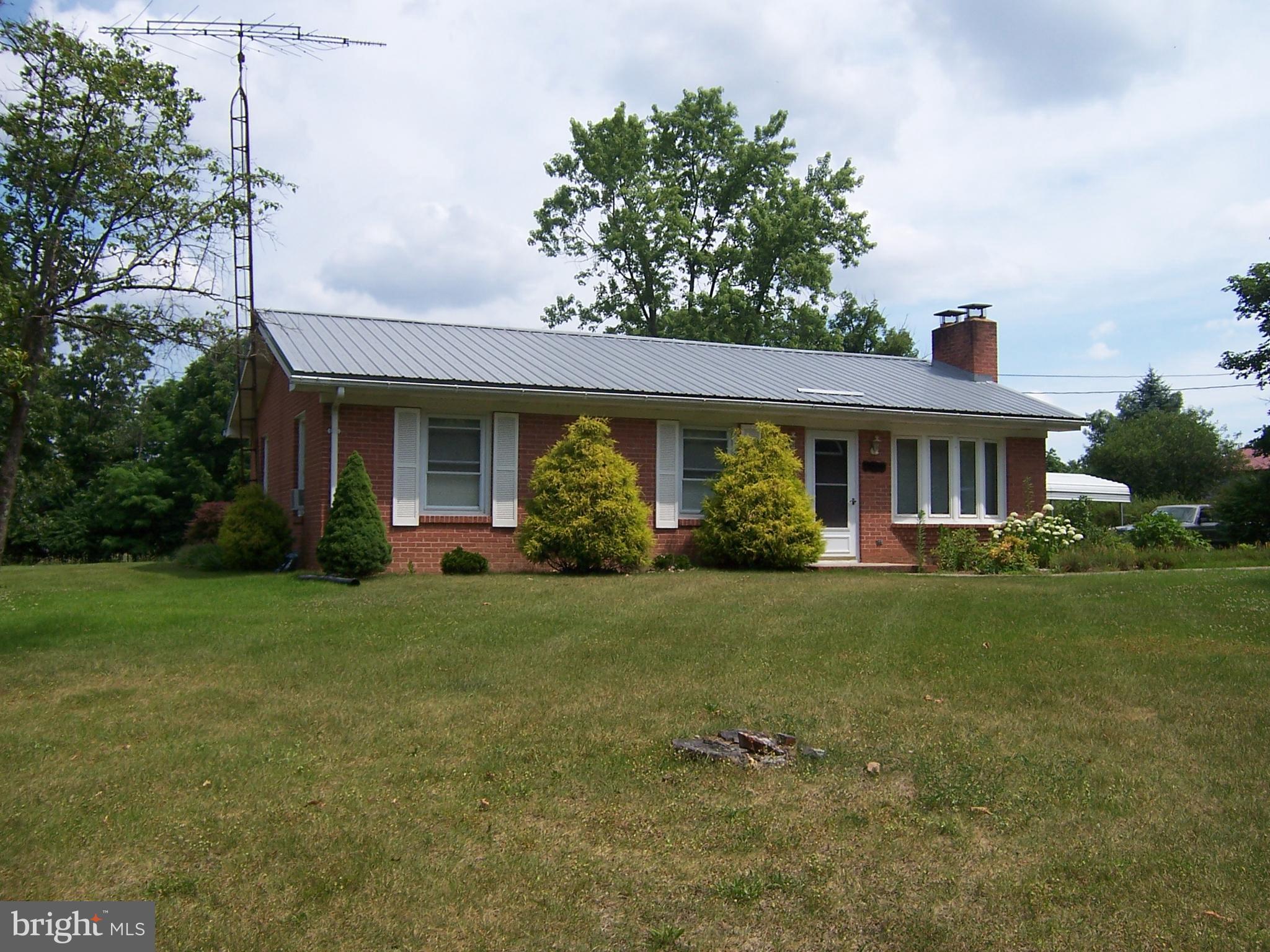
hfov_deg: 55.4
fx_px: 1211
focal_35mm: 33
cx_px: 635
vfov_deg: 42.9
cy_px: 476
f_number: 3.4
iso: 80
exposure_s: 1/750
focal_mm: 5.5
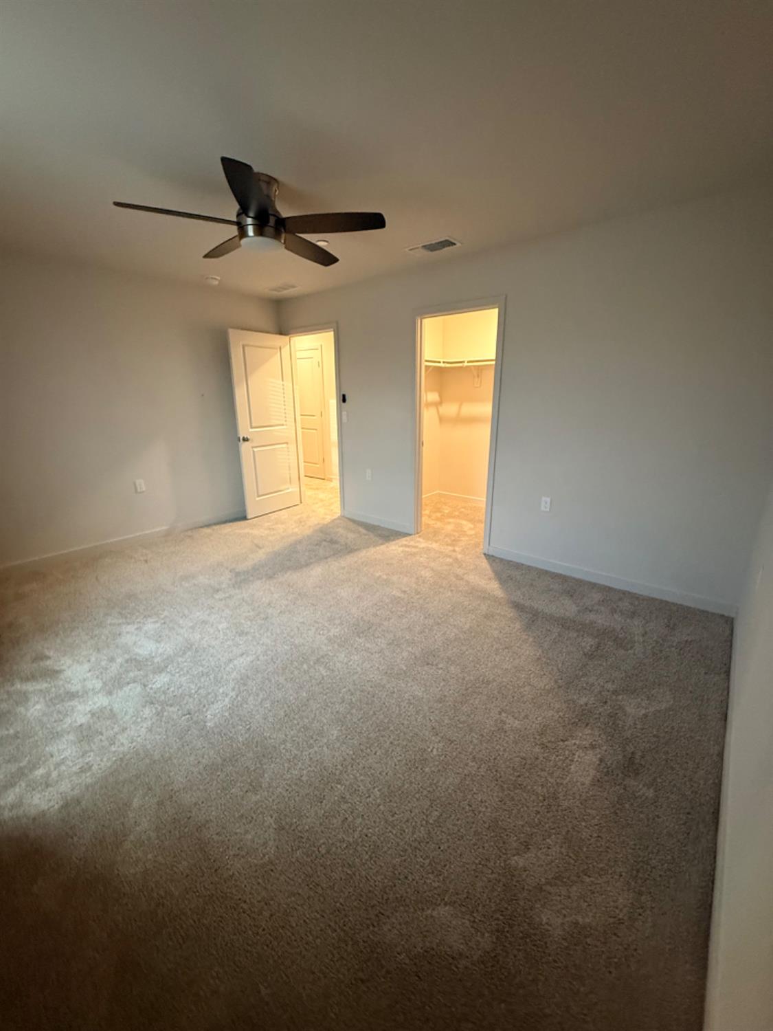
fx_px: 417
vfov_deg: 102.1
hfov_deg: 85.7
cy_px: 516
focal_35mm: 14
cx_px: 386
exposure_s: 1/60
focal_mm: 2.22
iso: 640
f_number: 2.2
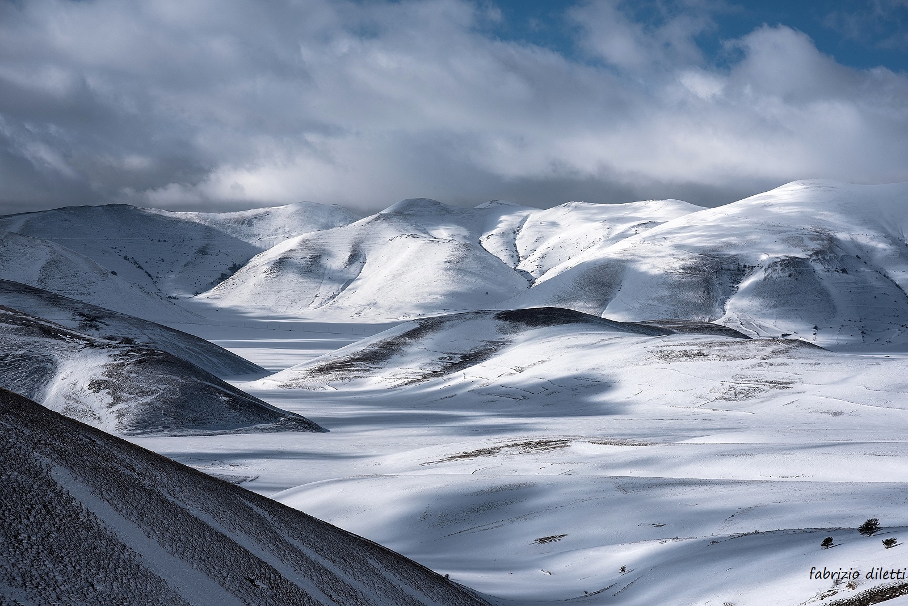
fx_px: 1766
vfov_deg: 19.5
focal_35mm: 70
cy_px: 303
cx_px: 454
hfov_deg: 28.8
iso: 100
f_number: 8
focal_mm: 70
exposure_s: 1/1250
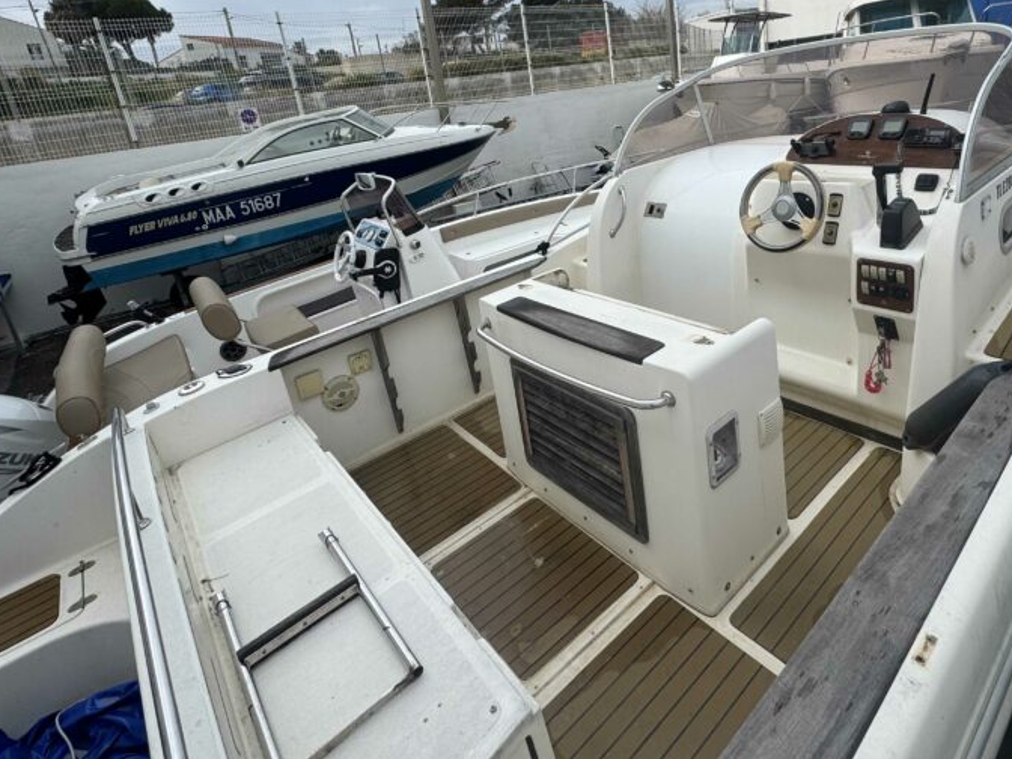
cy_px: 241
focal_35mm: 20
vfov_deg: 63.9
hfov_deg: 81.2
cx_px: 583
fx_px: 585
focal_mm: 2.22
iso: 50
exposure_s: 1/1299
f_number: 2.2
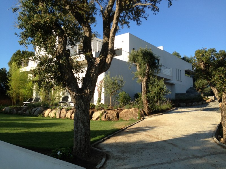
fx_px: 215
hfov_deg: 55.4
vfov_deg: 42.9
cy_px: 84
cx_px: 113
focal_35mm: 33
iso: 50
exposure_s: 1/821
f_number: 2.4
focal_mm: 4.13
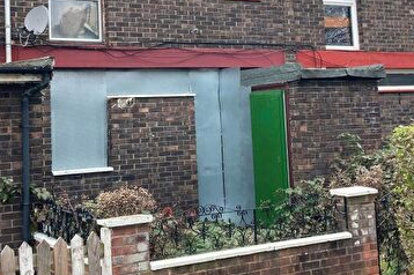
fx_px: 655
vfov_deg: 23.5
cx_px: 194
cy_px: 71
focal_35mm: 57
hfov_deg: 35.1
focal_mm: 3.99
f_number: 1.8
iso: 25
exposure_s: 1/121
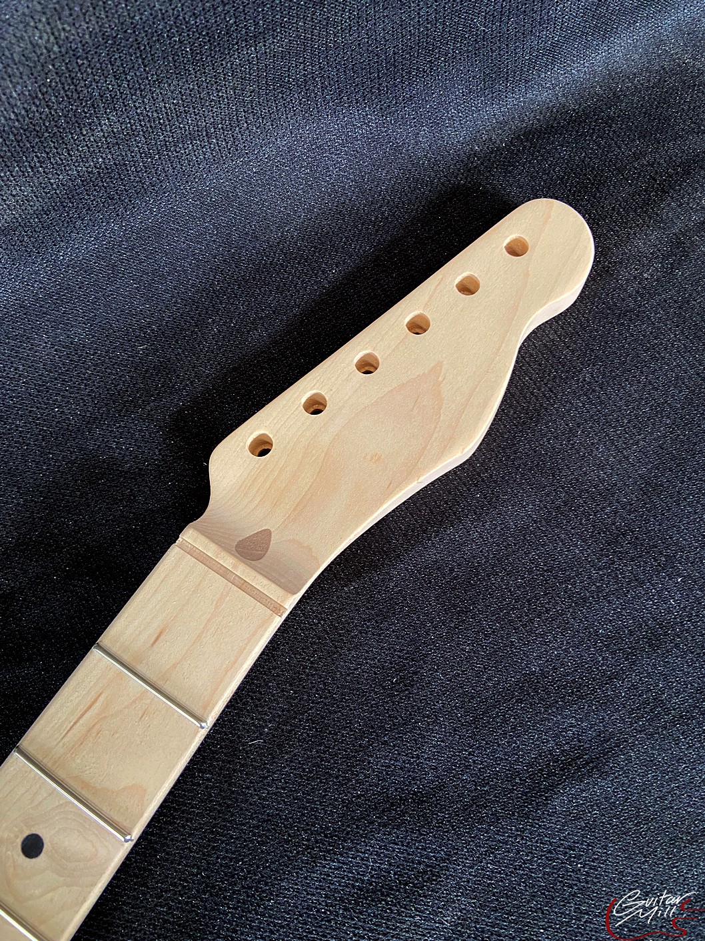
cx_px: 352
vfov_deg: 67.3
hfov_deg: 53.1
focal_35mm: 26
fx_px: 706
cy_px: 470
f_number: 1.8
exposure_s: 1/60
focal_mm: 4.25
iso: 160
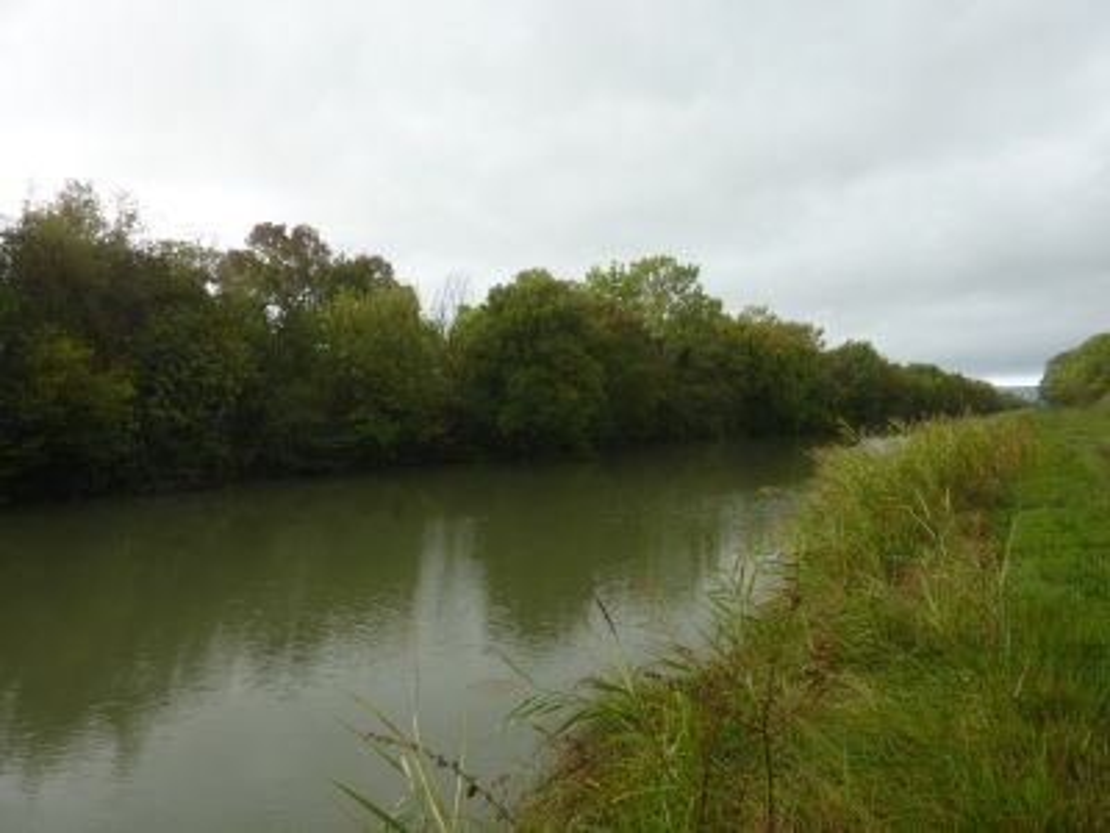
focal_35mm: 25
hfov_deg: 69.4
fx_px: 802
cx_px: 555
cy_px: 416
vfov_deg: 54.9
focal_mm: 4.1
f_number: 3.3
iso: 80
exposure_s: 1/50
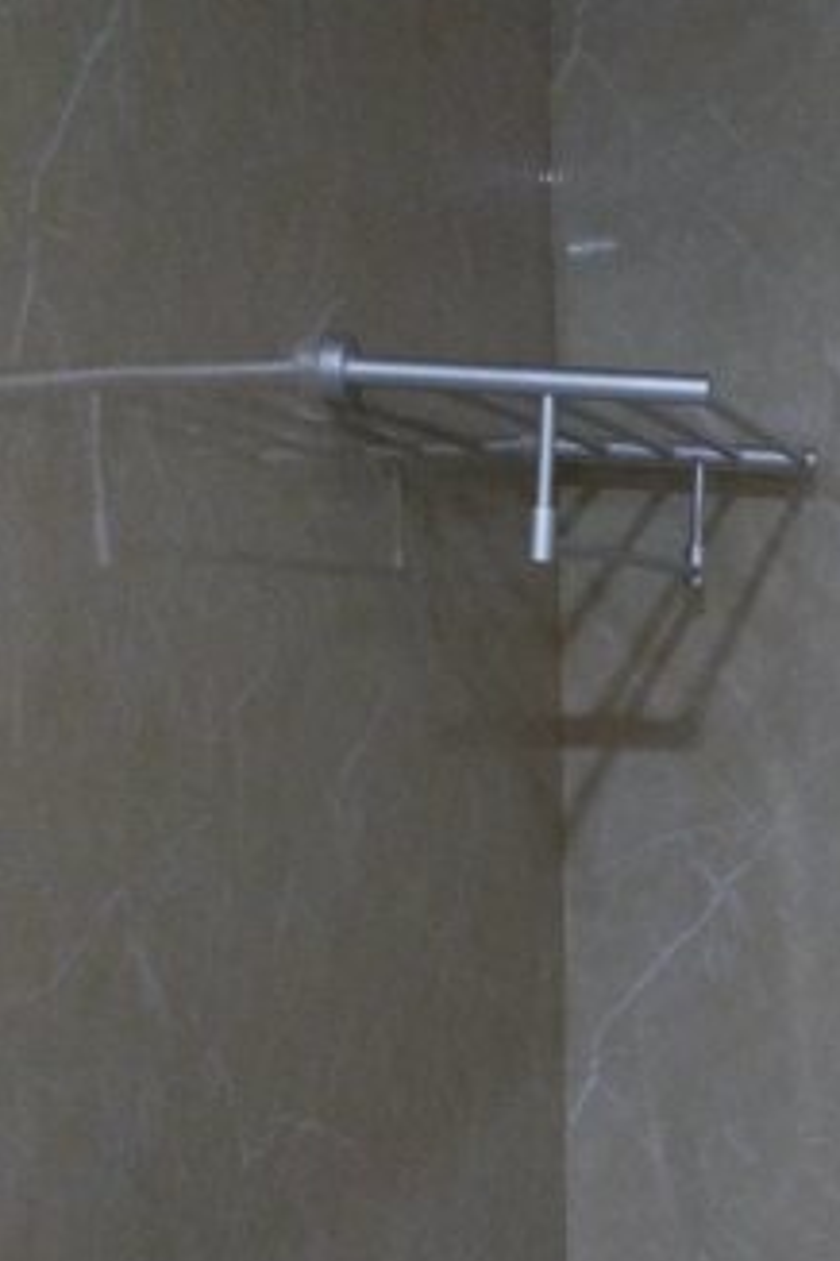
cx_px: 1414
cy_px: 690
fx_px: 1960
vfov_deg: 35.6
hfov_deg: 19.5
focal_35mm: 56
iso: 598
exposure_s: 1/16.7
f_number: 2
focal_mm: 3.79
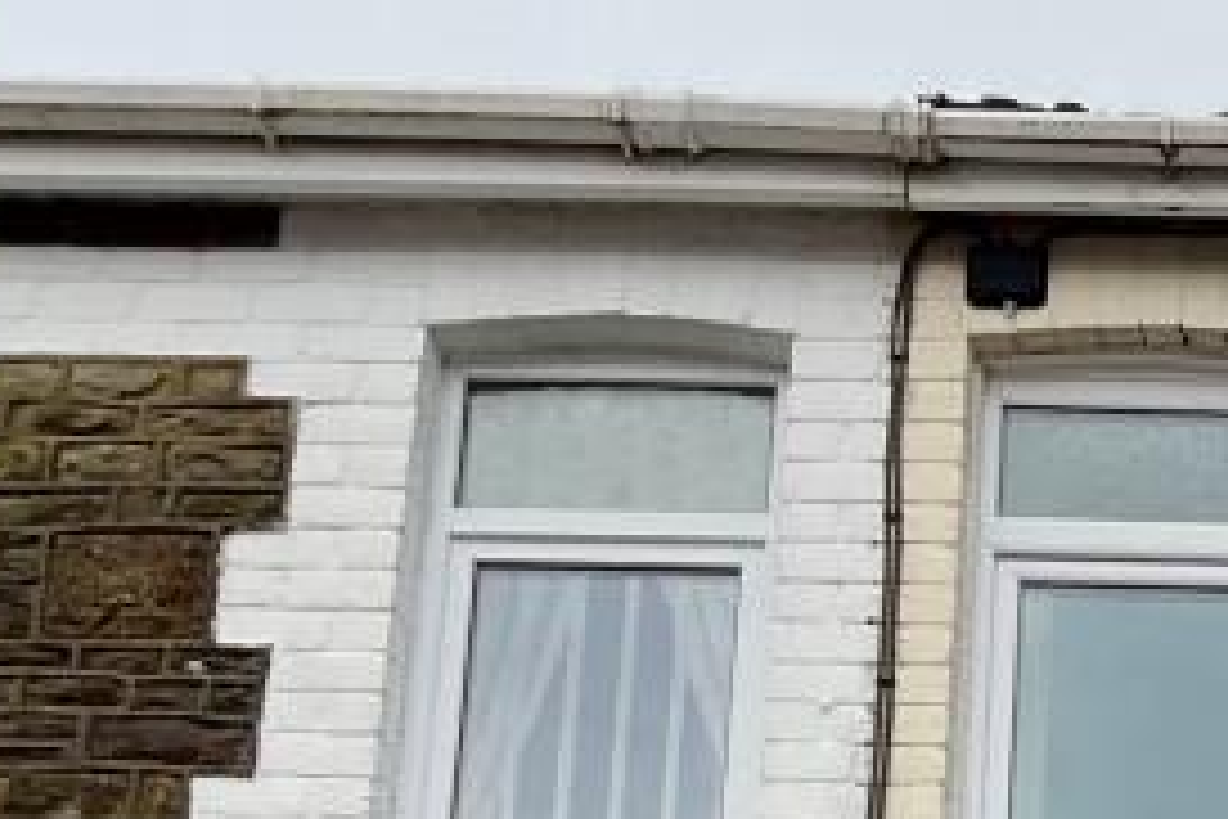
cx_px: 1808
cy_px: 1508
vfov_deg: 11.2
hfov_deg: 16.6
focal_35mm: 113
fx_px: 3854
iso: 16
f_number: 1.8
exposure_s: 1/529
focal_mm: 3
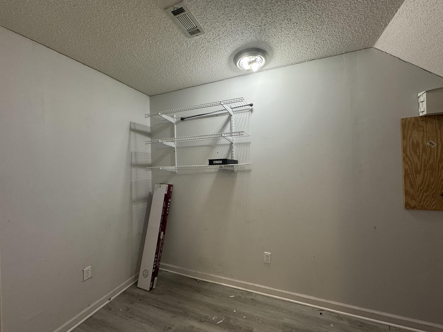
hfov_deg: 102.1
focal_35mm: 14
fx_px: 179
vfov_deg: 85.7
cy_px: 166
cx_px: 222
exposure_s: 1/60
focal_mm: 2.22
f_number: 2.2
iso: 200
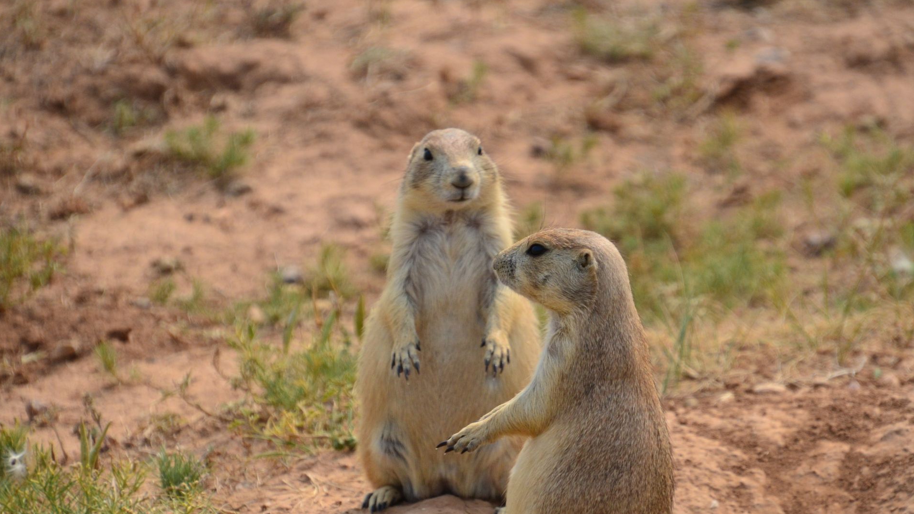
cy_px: 301
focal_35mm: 676
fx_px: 16384
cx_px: 491
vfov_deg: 1.8
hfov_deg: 3.2
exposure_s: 1/3200
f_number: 7.1
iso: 1000
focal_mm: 400
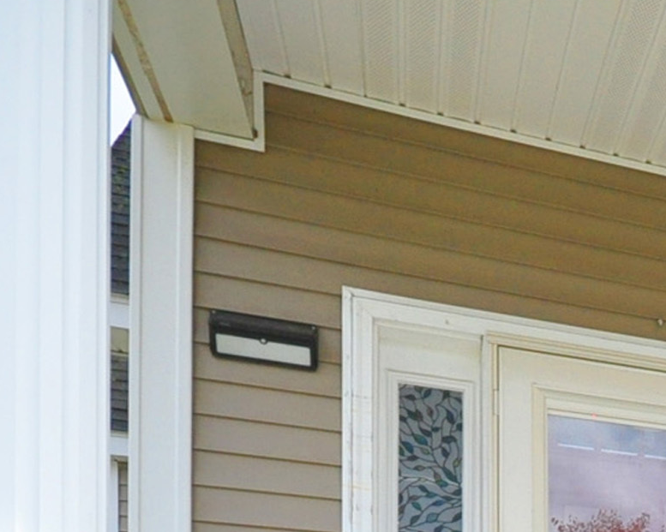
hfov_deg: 24.5
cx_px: 1028
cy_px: 729
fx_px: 1138
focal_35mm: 58
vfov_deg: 22.8
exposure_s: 1/1000
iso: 800
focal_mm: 11
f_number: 7.1
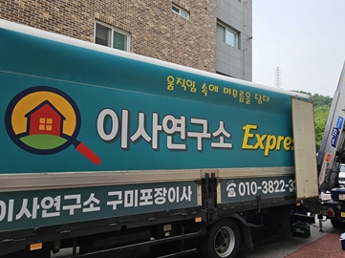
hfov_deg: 61.7
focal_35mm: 29
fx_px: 289
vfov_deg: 48.1
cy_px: 119
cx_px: 177
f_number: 1.8
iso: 40
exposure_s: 1/1380
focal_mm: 5.4
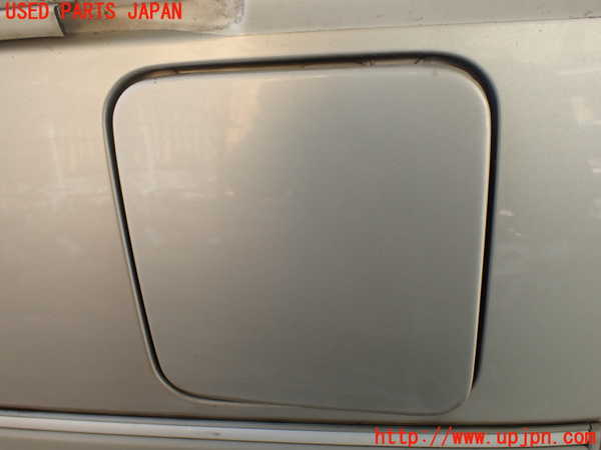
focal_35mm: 30
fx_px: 521
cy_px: 225
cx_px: 300
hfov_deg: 60.0
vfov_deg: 46.8
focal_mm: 5.4
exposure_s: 1/160
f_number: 2.3
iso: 100
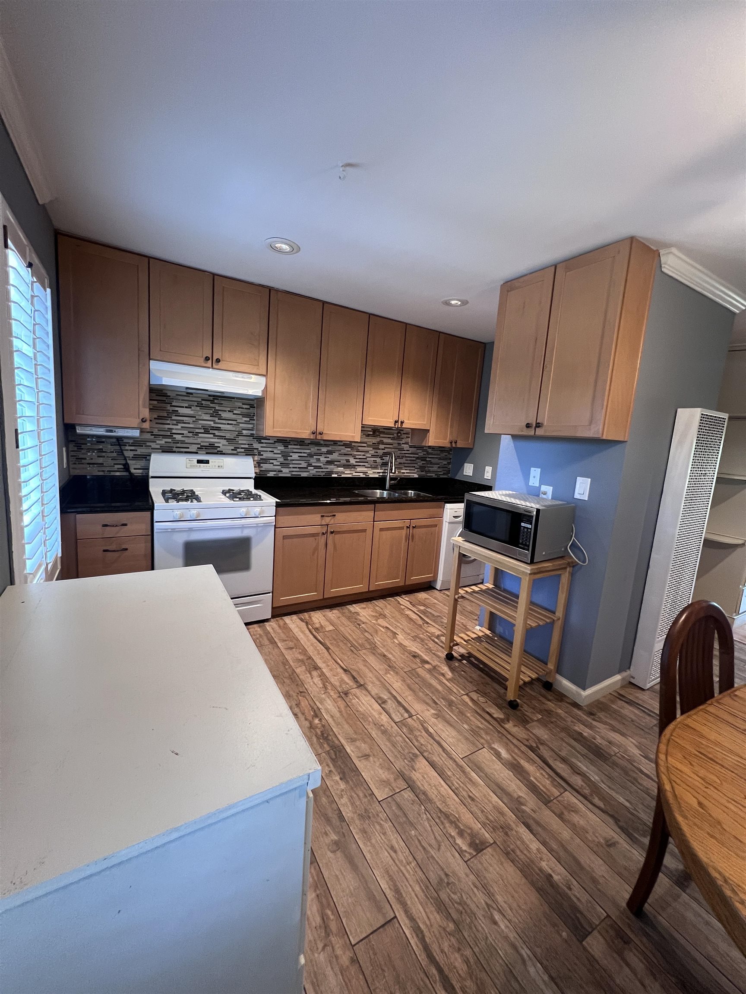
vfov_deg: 106.2
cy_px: 497
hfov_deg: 89.9
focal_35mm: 13
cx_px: 373
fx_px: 374
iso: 250
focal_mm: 1.57
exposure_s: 1/60
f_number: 1.8
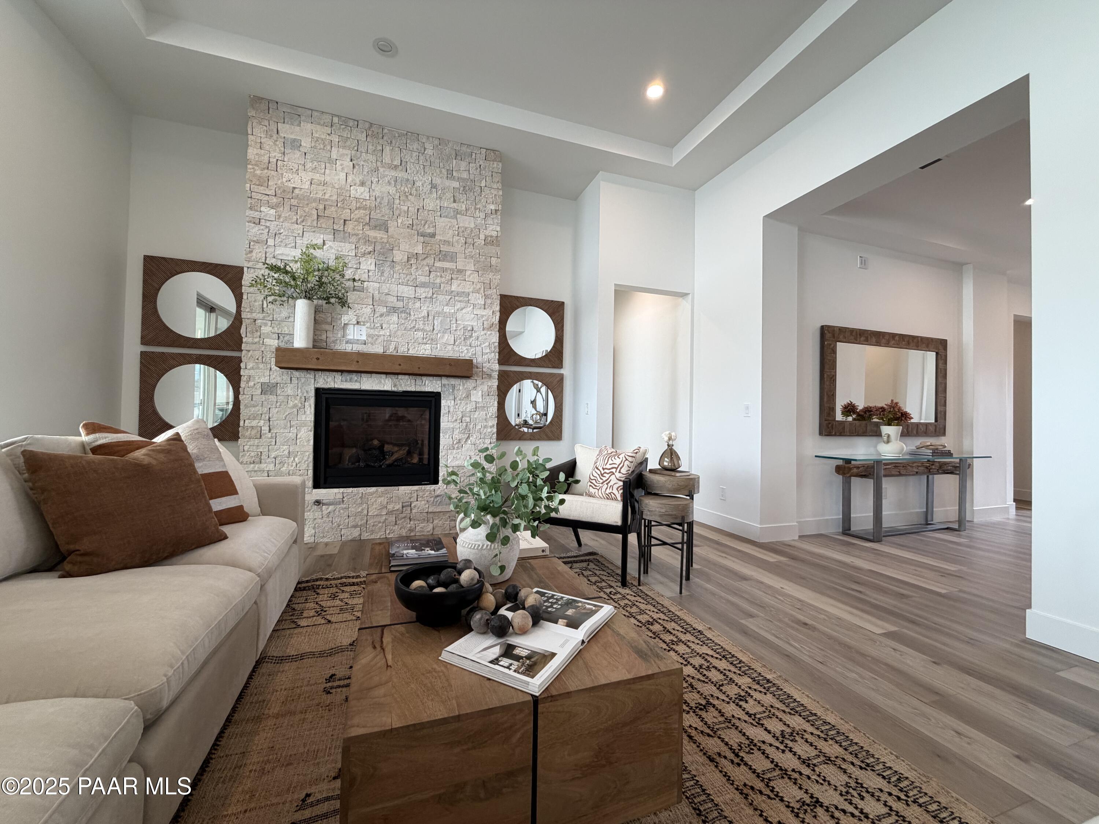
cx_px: 550
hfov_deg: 102.1
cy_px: 412
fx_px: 444
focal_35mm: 14
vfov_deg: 85.7
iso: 160
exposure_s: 1/120
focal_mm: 2.22
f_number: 2.2
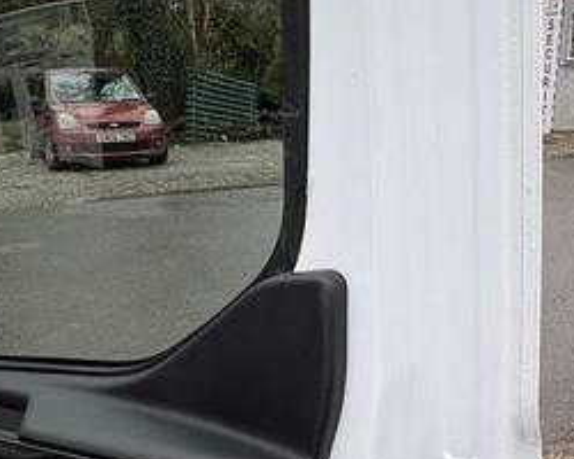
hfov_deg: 38.0
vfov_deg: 30.3
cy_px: 344
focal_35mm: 49
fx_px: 832
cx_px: 333
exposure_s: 1/150
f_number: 2.2
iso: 40
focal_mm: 2.22
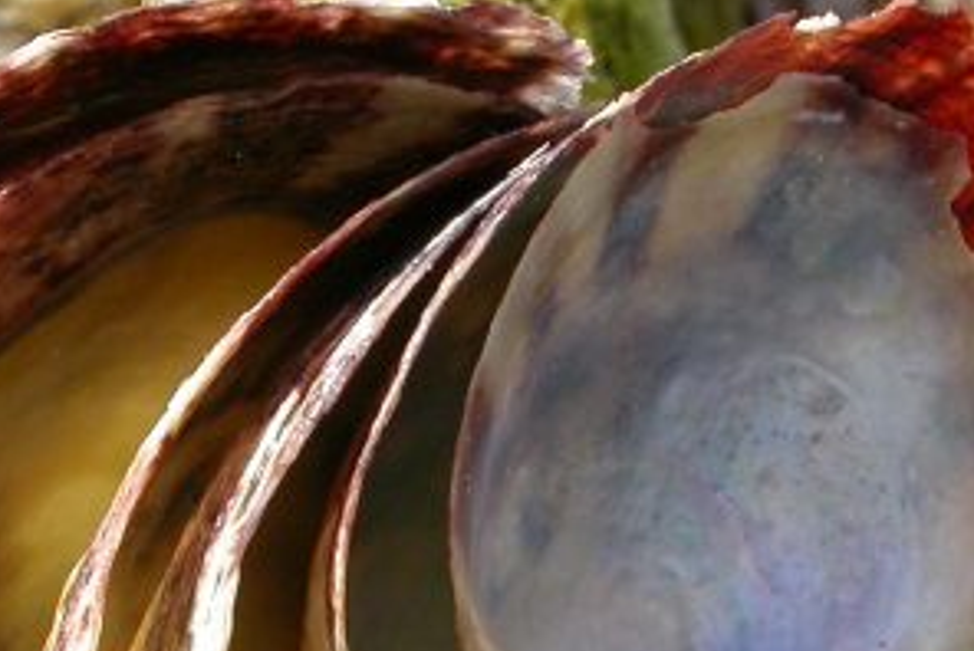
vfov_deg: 6.3
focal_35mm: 219
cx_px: 612
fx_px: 5931
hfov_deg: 9.4
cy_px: 585
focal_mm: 16.2
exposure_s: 1/209
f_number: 6.3
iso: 100
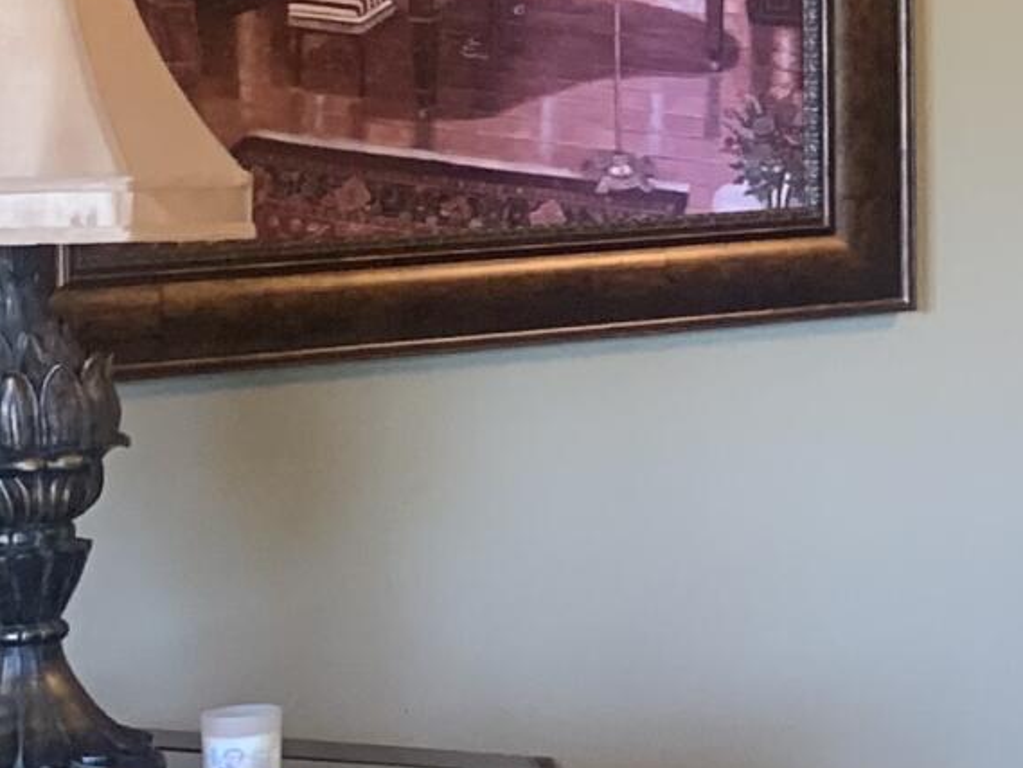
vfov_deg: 10.8
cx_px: 2463
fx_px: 4050
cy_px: 50
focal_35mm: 137
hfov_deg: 11.7
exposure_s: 1/60
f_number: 1.8
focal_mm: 4.25
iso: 125
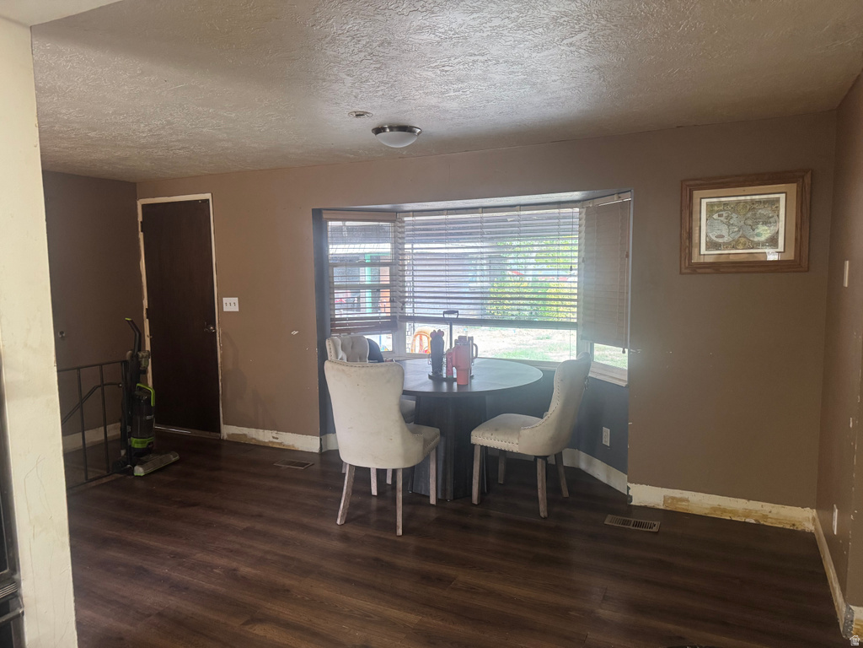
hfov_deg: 71.6
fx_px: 598
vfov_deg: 56.8
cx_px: 432
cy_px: 324
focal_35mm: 24
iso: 320
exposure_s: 1/40
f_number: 1.78
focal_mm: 6.76
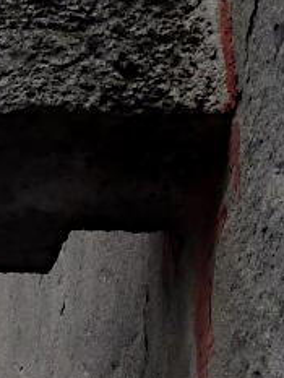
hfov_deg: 8.5
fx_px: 1803
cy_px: 801
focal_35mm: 165
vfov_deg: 10.8
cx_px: -302
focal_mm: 5.3
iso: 80
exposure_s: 1/400
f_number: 5
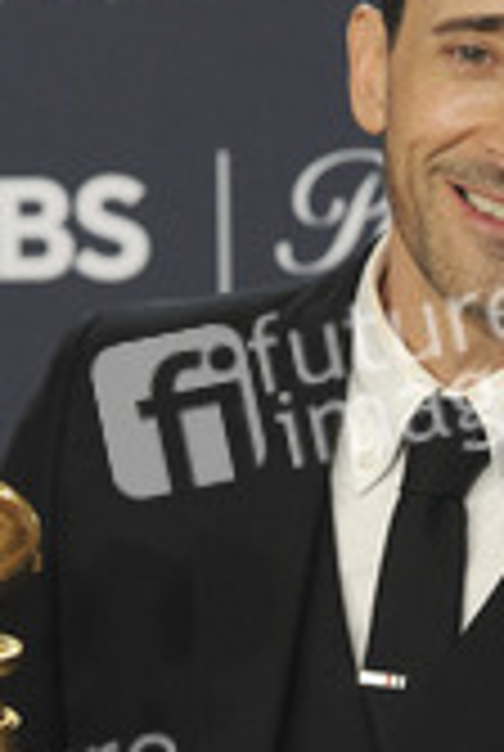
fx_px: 7758
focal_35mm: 371
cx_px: 457
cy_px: 617
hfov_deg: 3.7
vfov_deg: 5.5
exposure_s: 1/160
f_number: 5
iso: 2500
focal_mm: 155
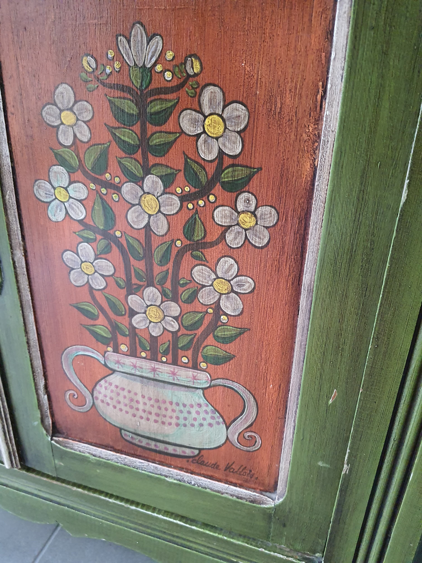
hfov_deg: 53.1
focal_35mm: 26
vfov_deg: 67.3
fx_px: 423
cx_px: 211
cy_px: 282
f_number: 1.7
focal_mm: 4.32
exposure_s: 1/50
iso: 640
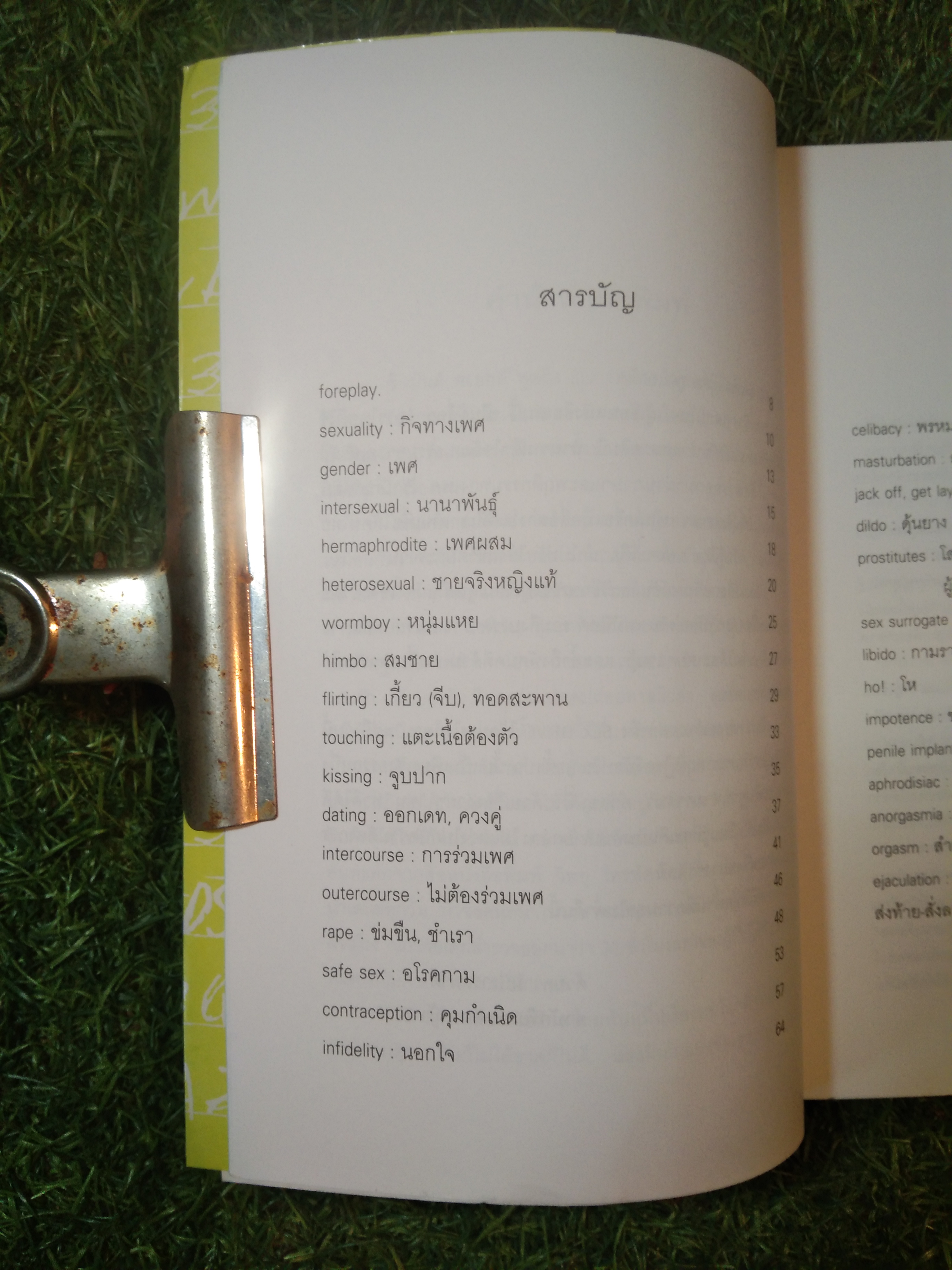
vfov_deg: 60.0
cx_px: 476
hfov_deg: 46.8
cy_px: 635
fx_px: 1100
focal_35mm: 30
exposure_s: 1/33
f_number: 2.2
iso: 186
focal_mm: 3.65
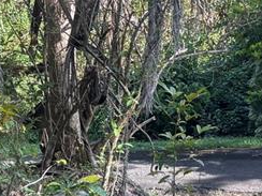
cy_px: 136
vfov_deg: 13.6
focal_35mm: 109
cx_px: -186
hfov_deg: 15.8
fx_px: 825
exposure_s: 1/430
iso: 50
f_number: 1.6
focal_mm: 5.96
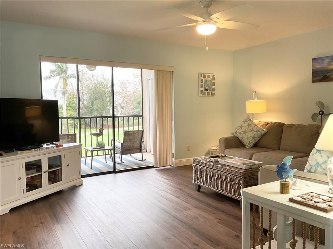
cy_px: 124
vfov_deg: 48.2
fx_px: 279
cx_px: 166
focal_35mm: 29
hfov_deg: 61.7
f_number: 1.8
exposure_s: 1/60
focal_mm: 3
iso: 50
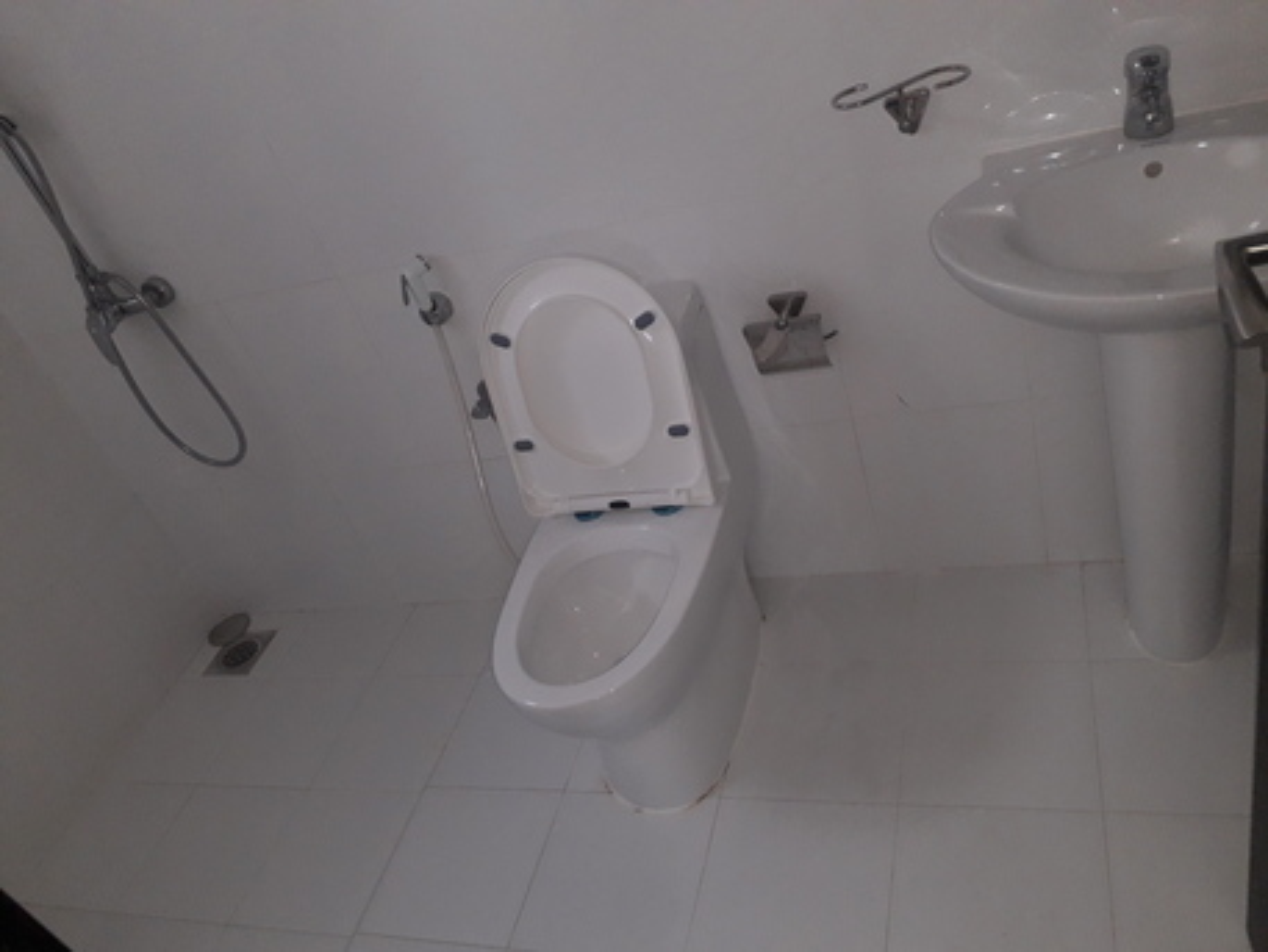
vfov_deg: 51.4
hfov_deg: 65.3
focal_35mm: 27
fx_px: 989
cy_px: 476
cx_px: 634
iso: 160
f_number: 1.9
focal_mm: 3.6
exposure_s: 1/50
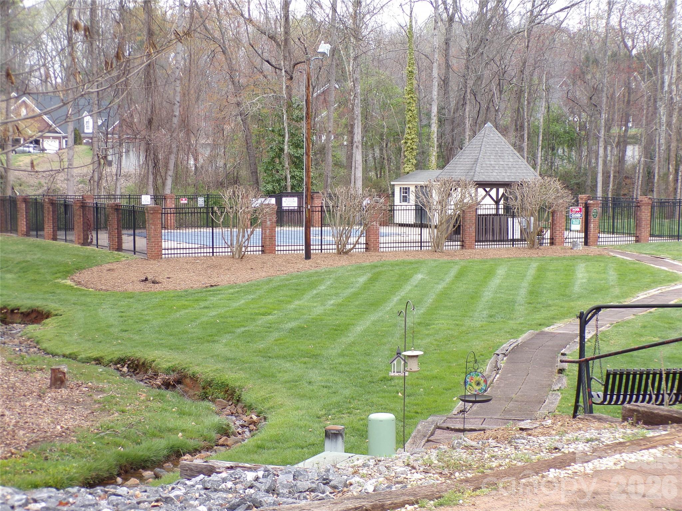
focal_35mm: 65
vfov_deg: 22.6
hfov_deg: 29.8
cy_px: 256
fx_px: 1281
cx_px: 341
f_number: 3.8
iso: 80
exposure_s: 1/140
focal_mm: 11.6
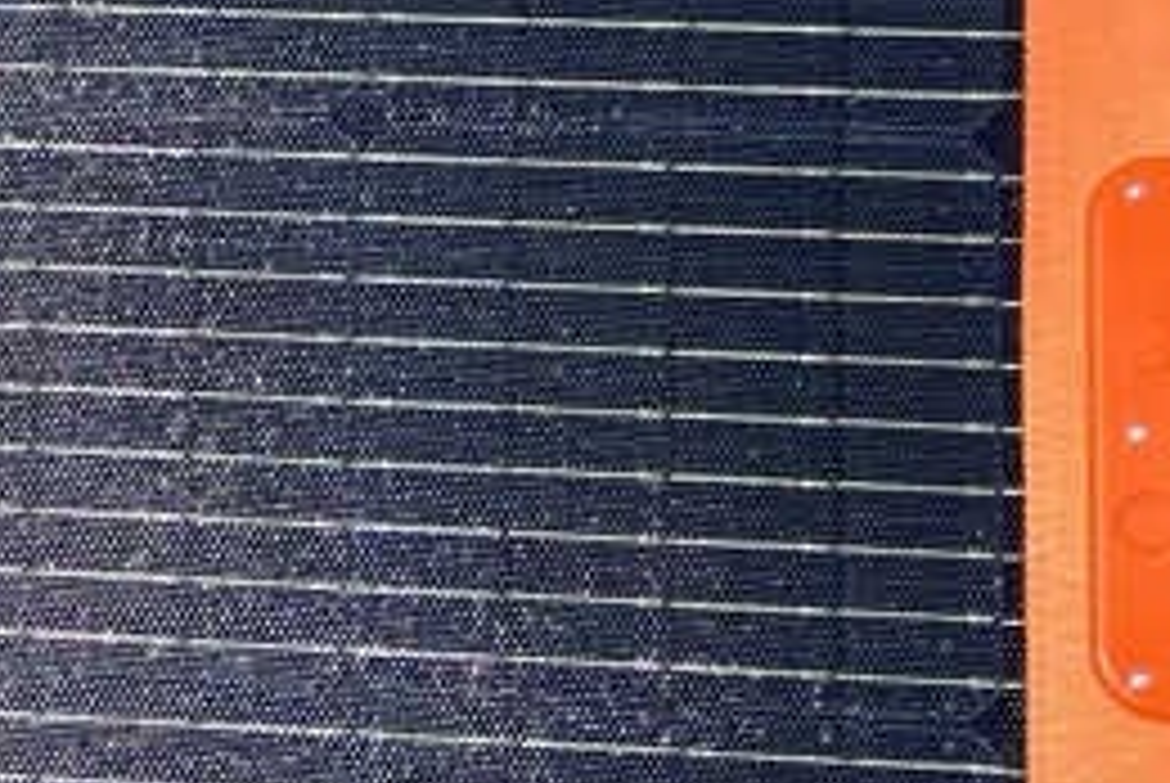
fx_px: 4327
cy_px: 495
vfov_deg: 10.3
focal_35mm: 133
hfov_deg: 14.0
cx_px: -806
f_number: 1.6
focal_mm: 4.2
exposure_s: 1/2959
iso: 32
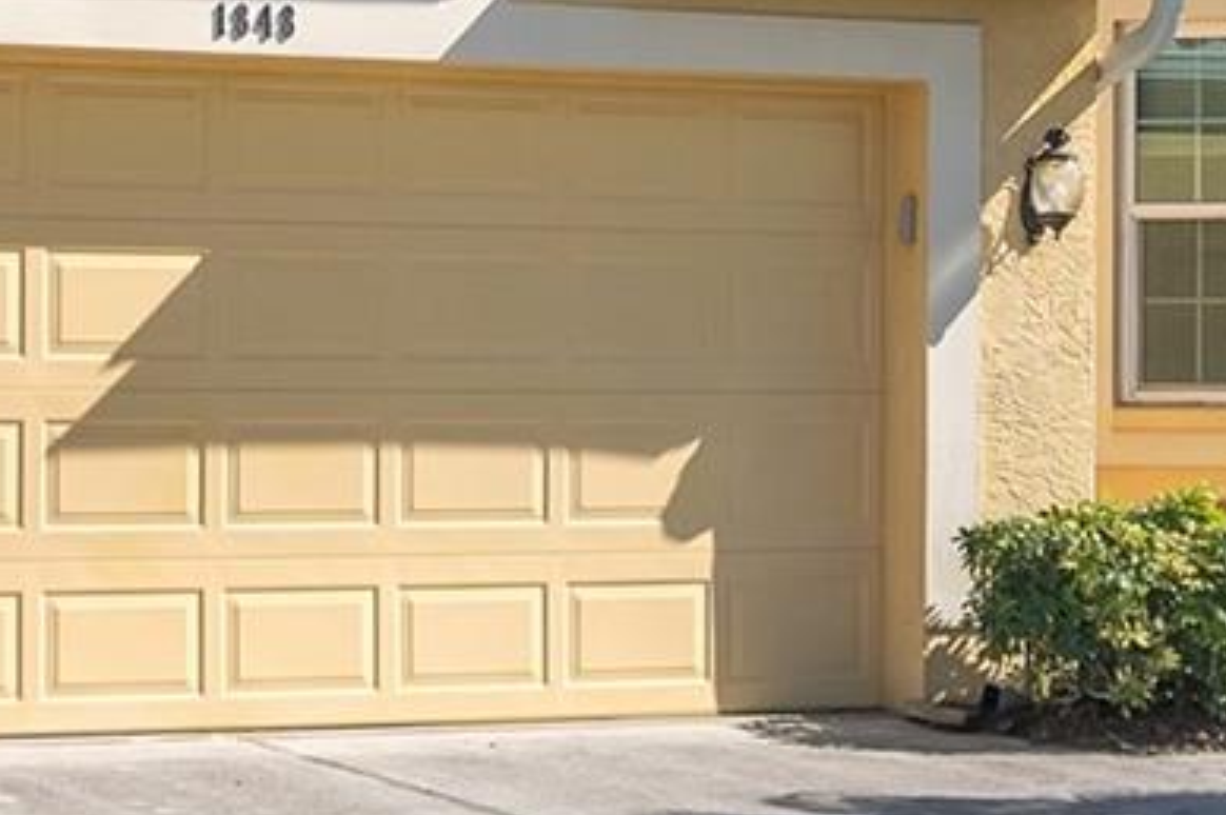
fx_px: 4355
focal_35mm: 128
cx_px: 641
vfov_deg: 10.7
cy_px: 464
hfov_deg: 16.0
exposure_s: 1/6400
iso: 400
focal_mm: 21
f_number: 4
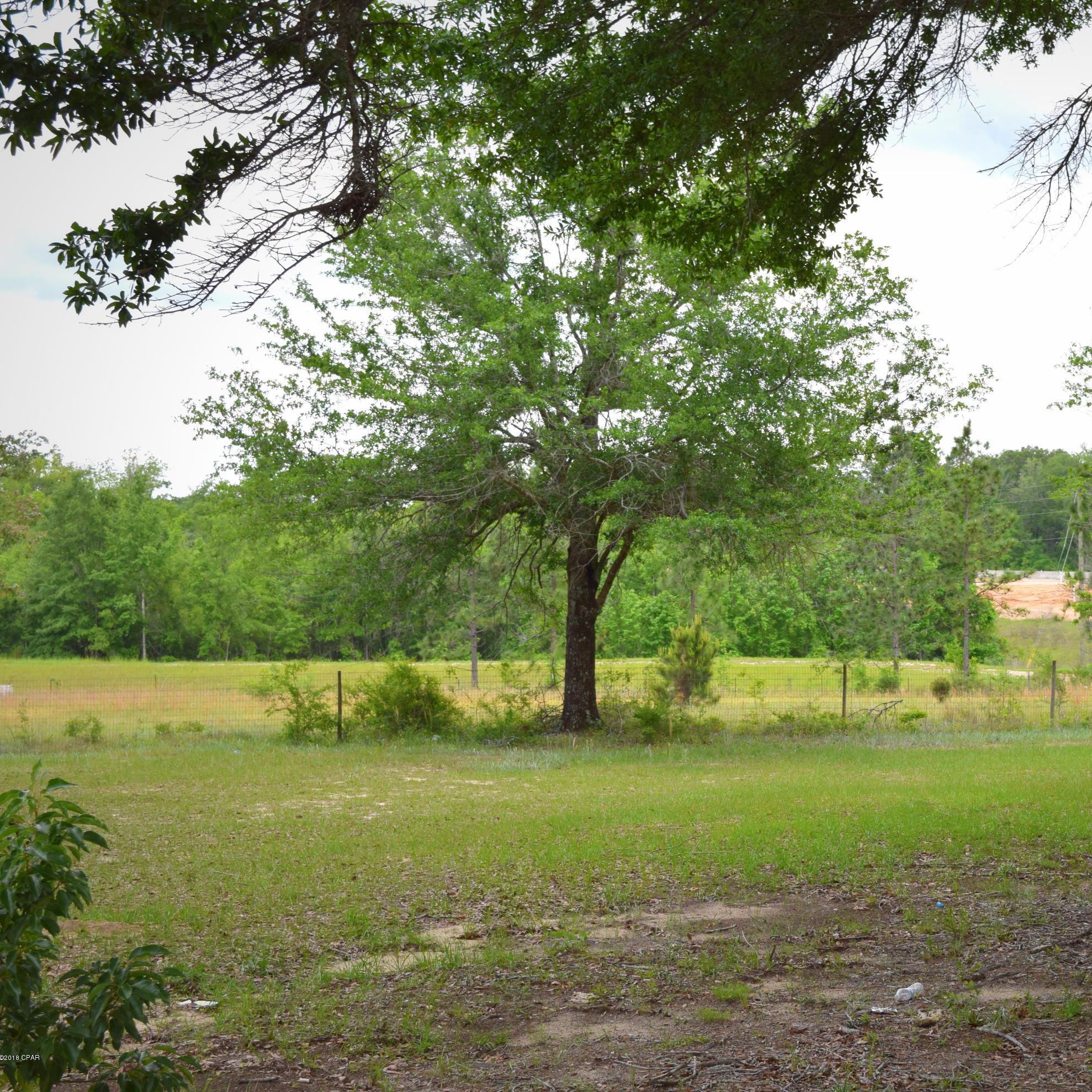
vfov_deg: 29.6
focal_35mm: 58
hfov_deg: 29.1
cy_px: 540
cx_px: 824
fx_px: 2070
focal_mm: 30
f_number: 8
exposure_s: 1/250
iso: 200
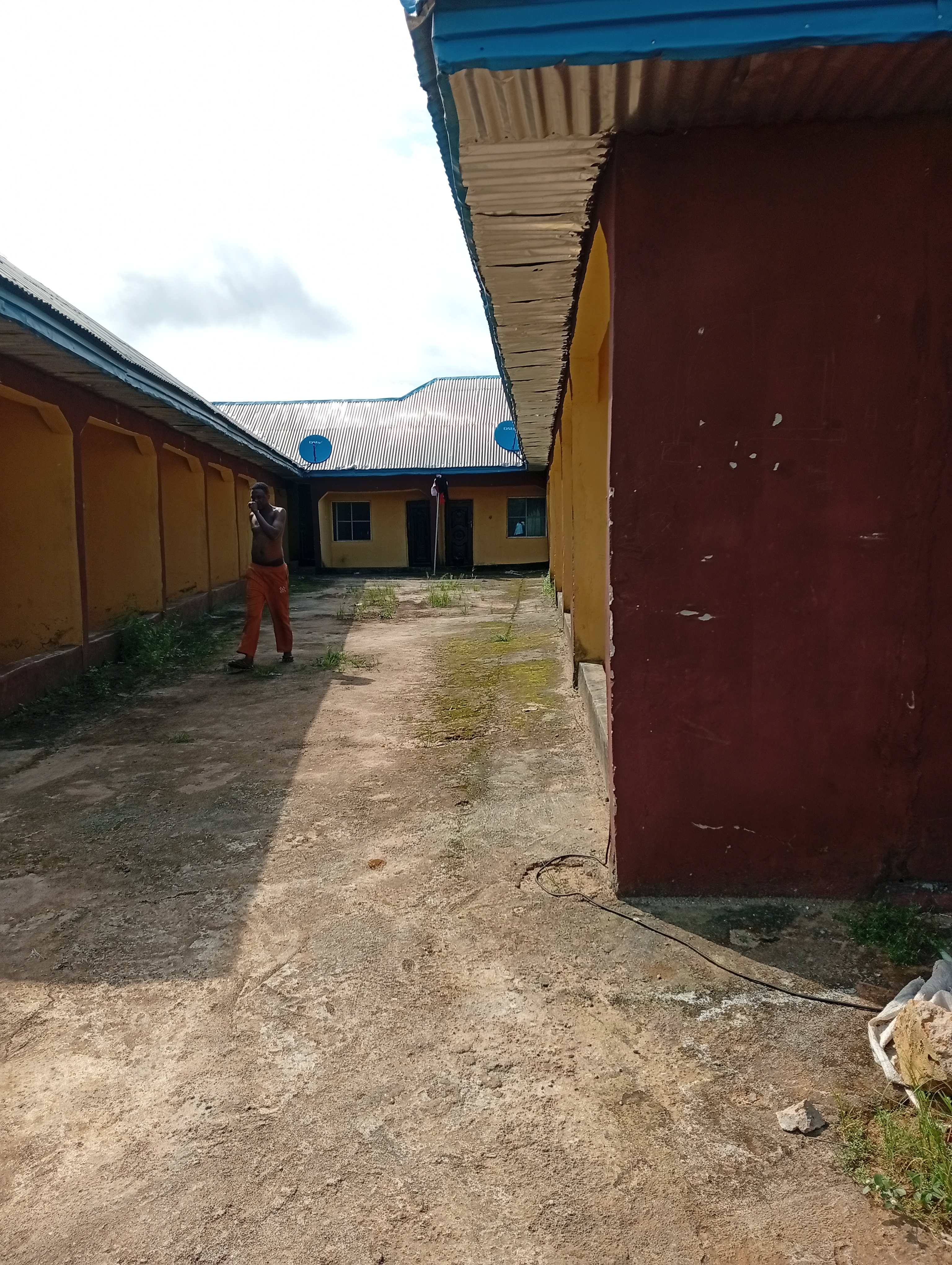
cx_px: 476
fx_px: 988
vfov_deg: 65.2
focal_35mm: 27
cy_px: 632
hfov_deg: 51.5
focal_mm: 3.98
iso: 50
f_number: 1.8
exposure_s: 1/533
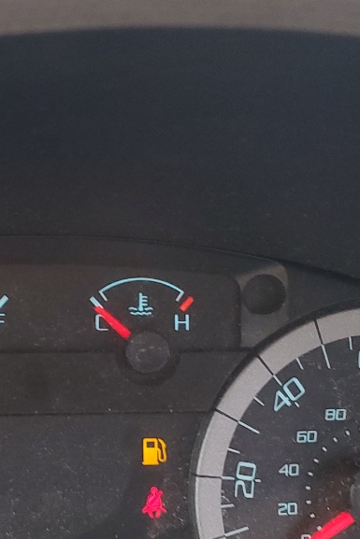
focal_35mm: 75
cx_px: 104
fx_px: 1124
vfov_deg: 26.4
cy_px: 438
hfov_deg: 18.1
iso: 82
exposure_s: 1/120
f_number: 1.5
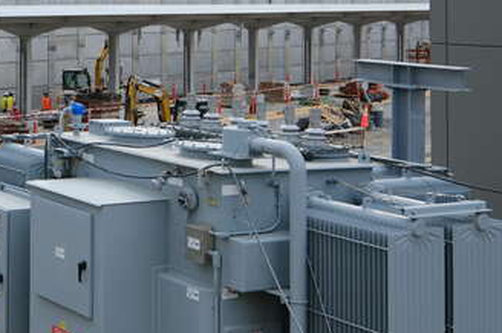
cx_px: -107
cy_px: -34
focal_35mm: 83
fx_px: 1156
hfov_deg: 22.5
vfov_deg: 16.0
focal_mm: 22.9
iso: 320
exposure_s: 1/300
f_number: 8
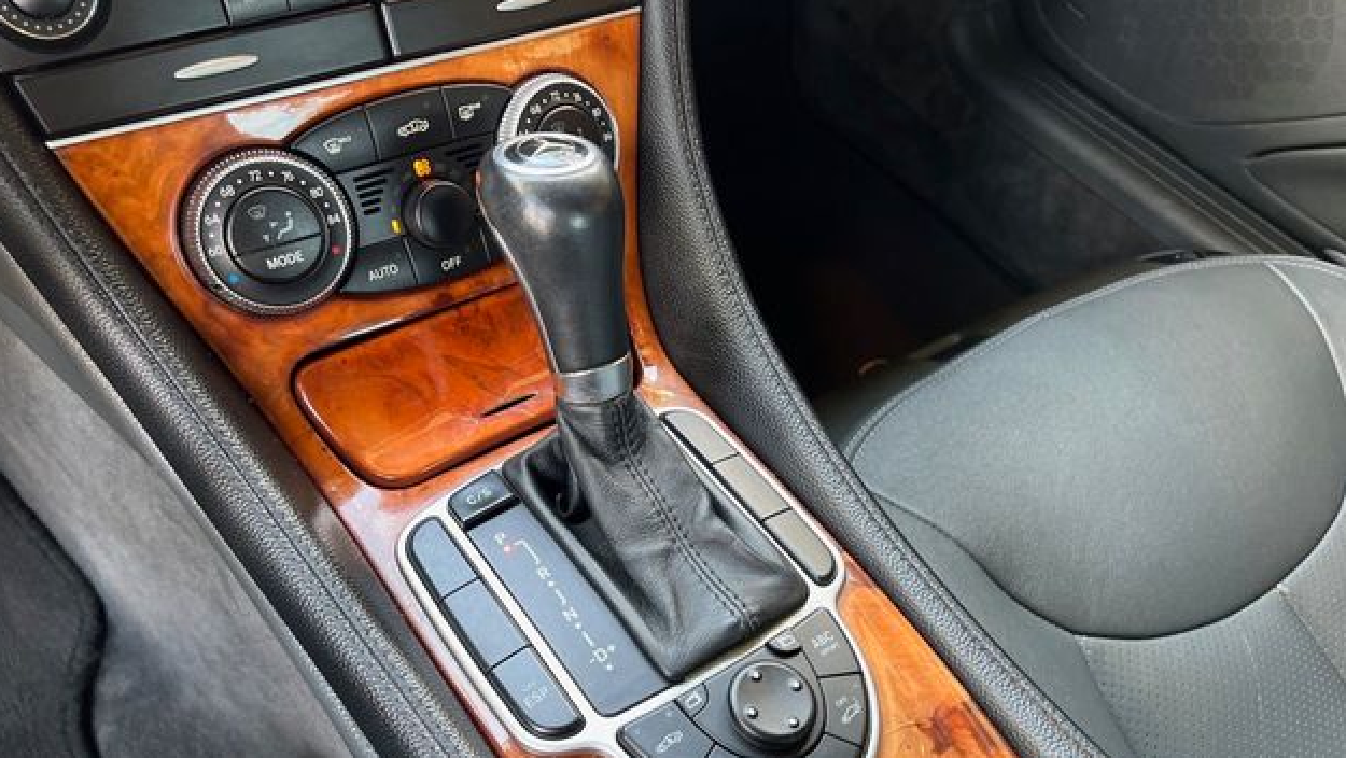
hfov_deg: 66.0
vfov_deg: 39.7
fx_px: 1035
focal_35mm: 29
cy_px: 510
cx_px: 676
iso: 125
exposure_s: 1/113
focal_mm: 5.7
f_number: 1.5
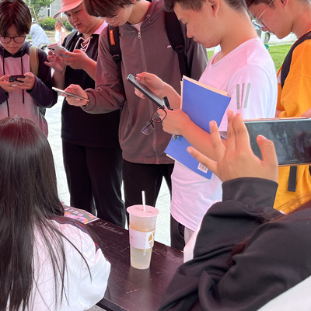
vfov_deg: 36.8
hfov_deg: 34.9
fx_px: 468
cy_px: 153
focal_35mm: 46
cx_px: 37
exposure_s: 1/550
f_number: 1.6
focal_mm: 5.1
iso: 50
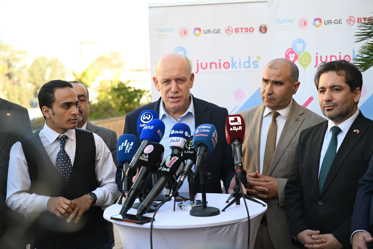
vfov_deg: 19.5
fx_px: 725
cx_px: 186
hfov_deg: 28.8
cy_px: 124
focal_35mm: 70
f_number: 4.5
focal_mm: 70
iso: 100
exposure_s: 1/100
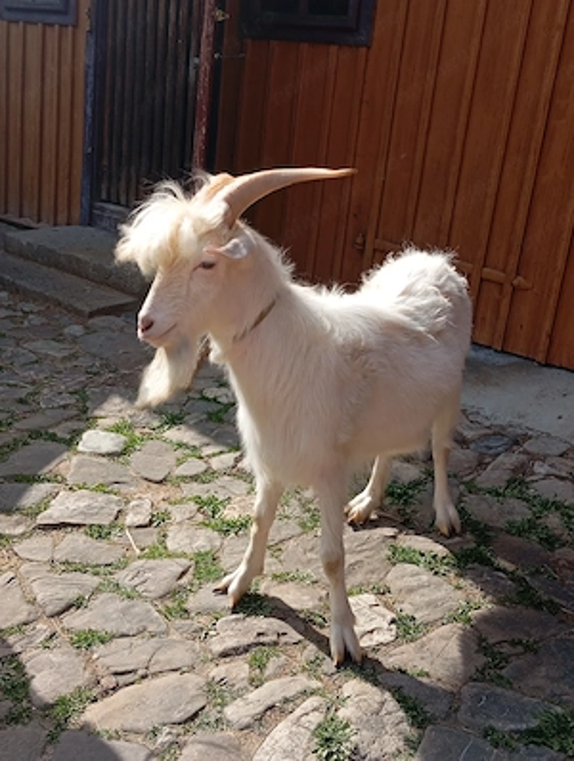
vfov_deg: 44.7
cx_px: 287
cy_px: 380
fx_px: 926
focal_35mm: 42
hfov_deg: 34.5
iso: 110
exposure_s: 1/476
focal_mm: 4.22
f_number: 1.8
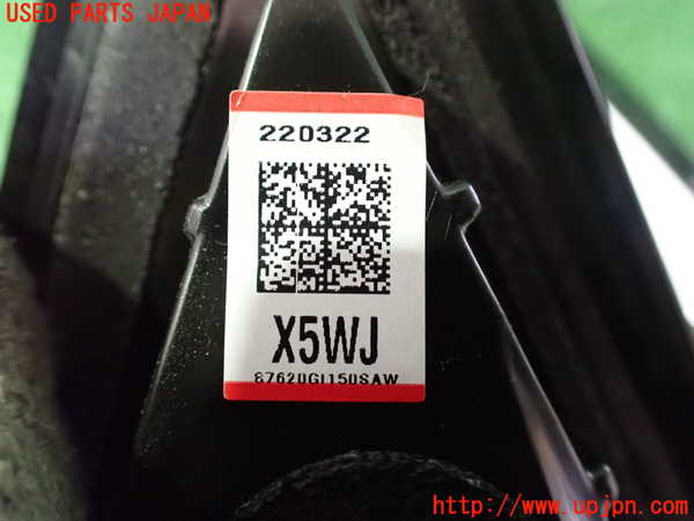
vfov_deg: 46.8
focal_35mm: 30
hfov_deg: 60.0
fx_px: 601
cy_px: 260
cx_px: 347
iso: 1600
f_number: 2.3
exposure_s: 1/30
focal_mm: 5.4
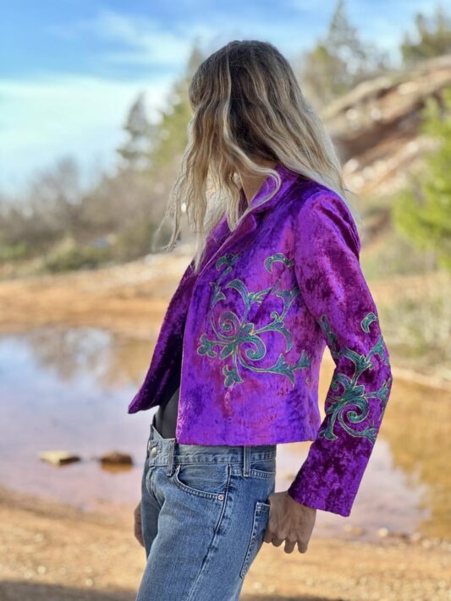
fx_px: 1338
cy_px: 300
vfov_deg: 25.3
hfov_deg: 19.1
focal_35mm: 77
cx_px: 226
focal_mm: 9
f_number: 2.8
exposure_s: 1/121
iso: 20
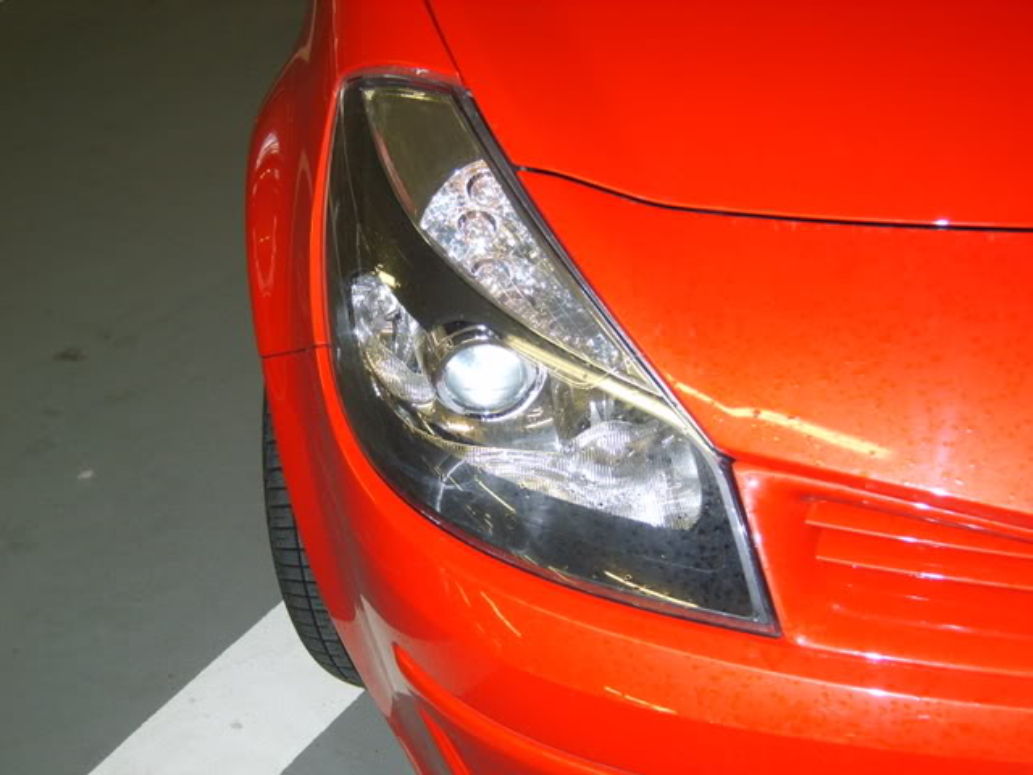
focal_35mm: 53
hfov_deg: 36.2
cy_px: 388
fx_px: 1582
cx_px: 516
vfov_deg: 27.5
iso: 100
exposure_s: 1/45
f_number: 3.5
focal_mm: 11
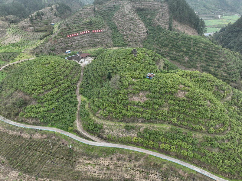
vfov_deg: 56.8
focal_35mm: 24
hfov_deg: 71.6
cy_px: 90
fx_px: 168
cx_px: 121
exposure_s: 1/240
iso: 100
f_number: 3.5
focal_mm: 12.29
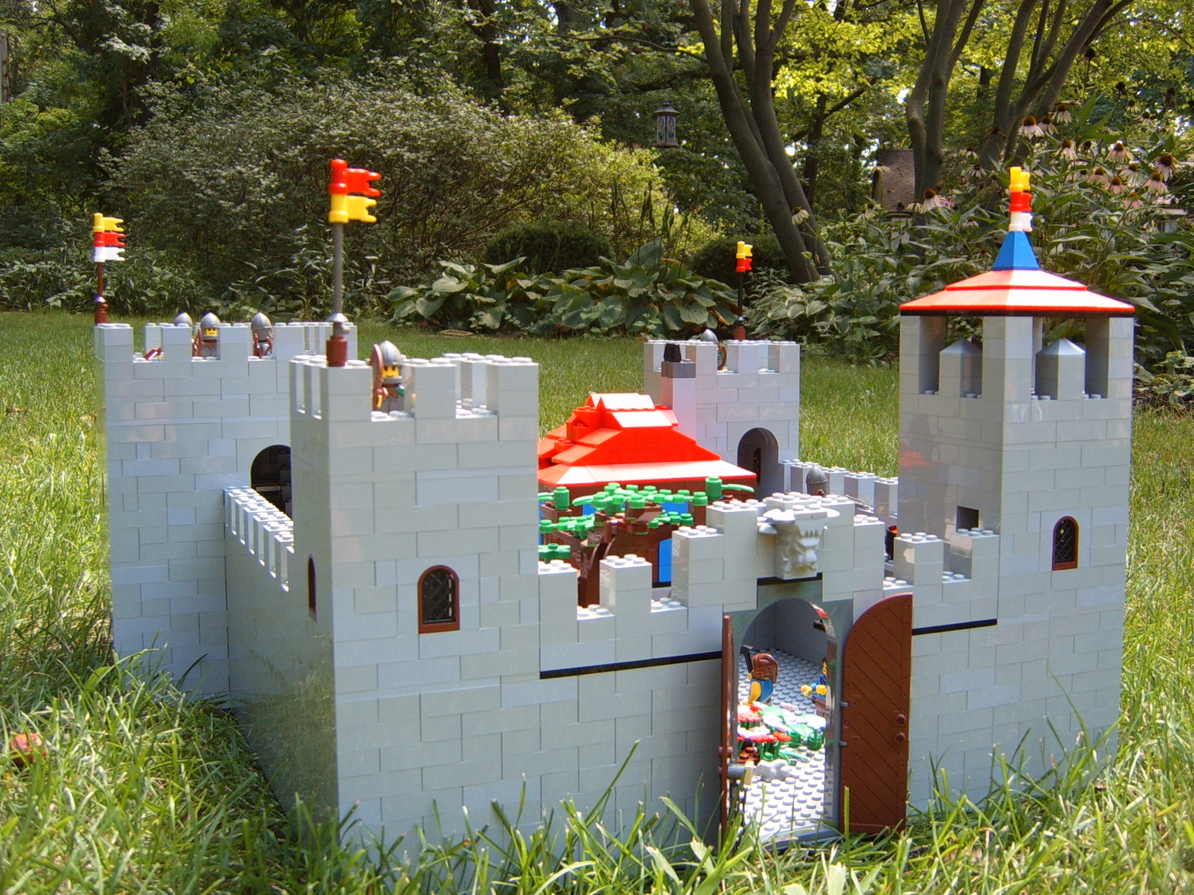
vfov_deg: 38.7
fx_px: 1276
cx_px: 597
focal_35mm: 37
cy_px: 448
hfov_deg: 50.1
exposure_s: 1/90
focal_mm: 6.2
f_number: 2.9
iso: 63
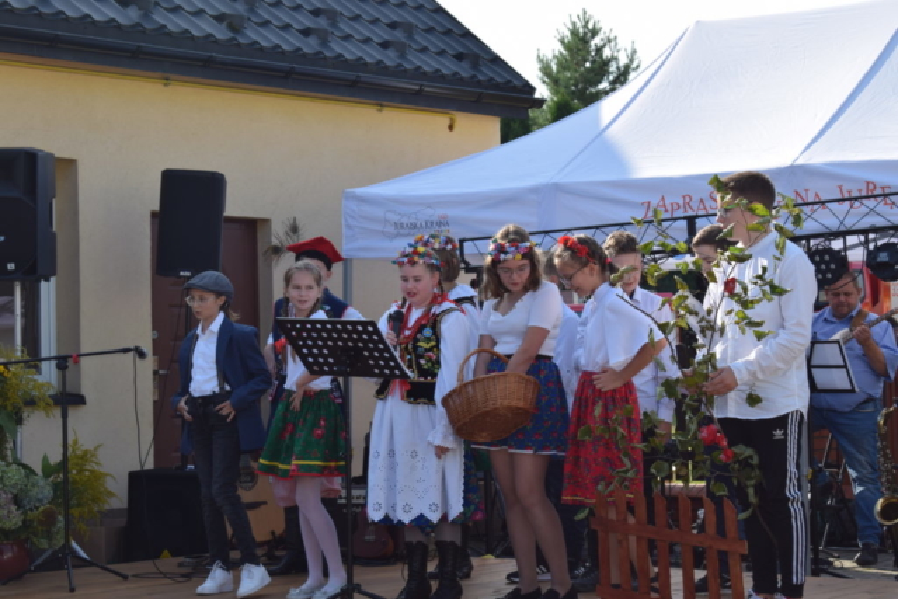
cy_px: 300
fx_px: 2058
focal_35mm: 82
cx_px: 449
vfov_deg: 16.6
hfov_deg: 24.6
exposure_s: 1/200
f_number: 8
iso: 100
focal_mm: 55
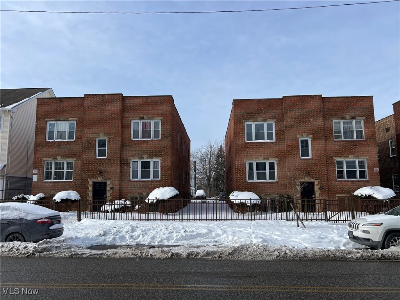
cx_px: 200
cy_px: 150
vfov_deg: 53.1
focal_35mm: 26
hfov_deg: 67.3
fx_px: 300
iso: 50
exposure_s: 1/6211
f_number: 1.5
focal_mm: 5.7
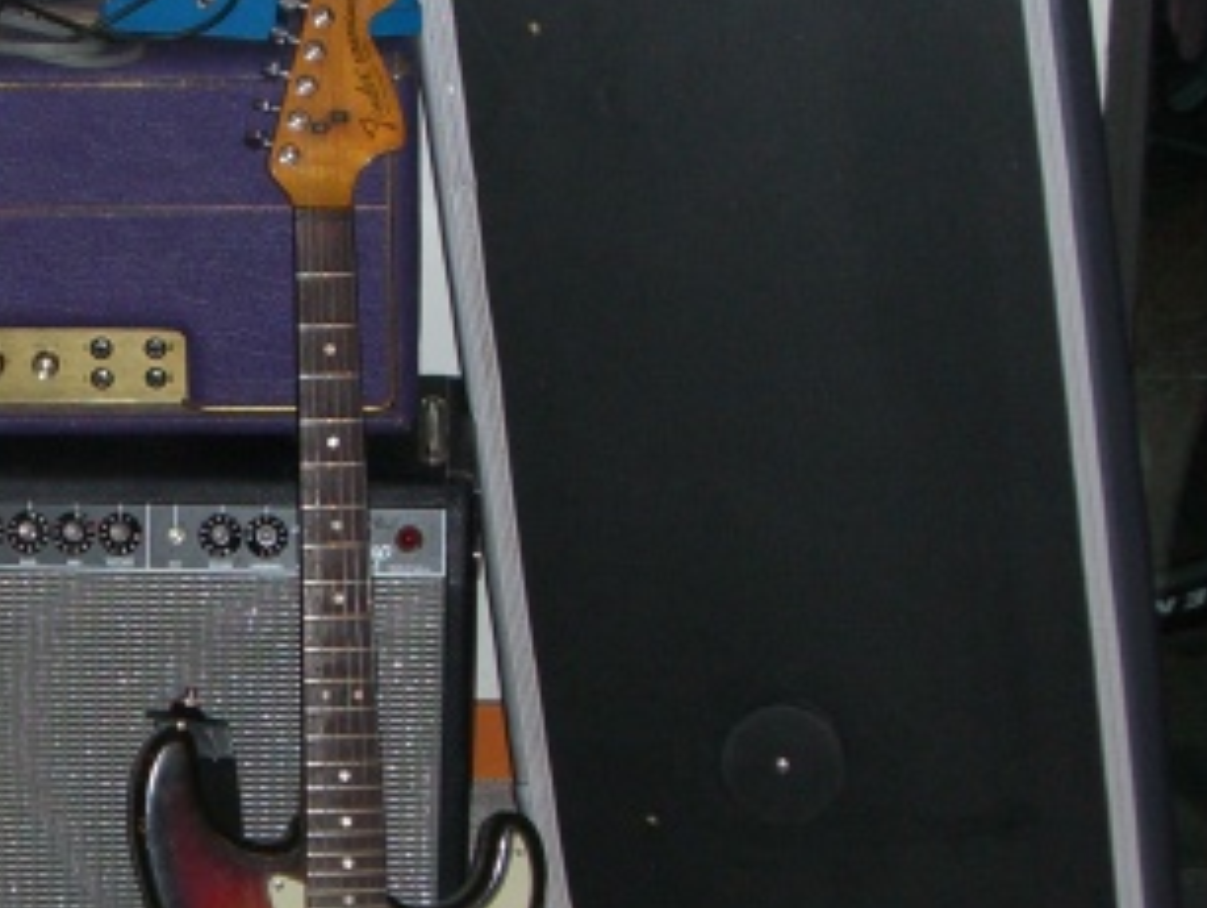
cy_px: 612
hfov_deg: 16.8
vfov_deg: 12.9
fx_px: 4013
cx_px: 20
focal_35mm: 115
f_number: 3.3
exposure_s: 1/60
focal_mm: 9
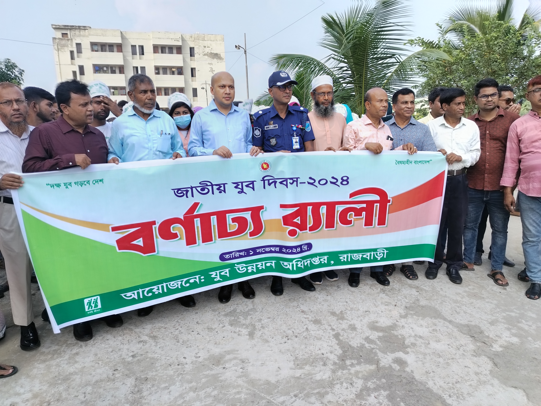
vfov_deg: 56.8
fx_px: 375
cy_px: 203
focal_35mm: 24
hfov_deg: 71.6
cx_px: 270
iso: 100
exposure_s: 1/256
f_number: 1.75
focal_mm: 5.25
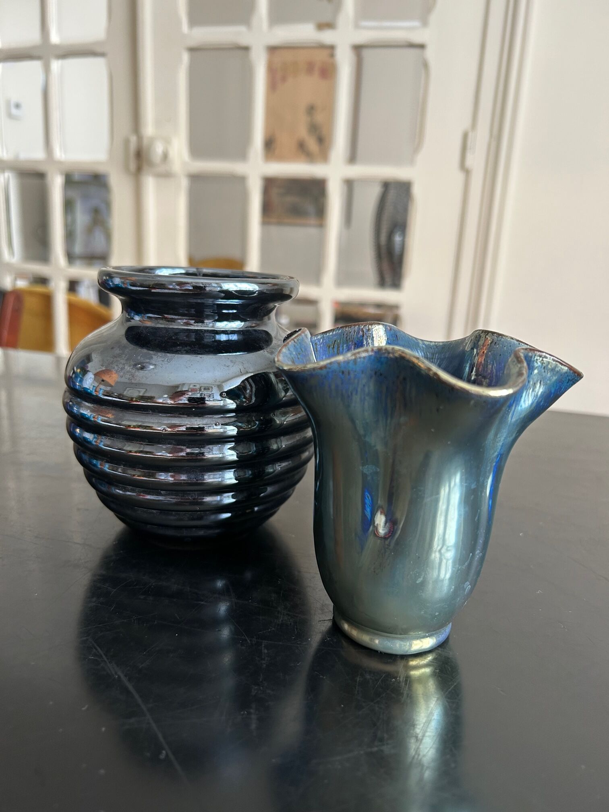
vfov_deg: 67.3
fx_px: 610
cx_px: 304
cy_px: 406
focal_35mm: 26
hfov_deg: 53.1
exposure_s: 1/121
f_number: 1.5
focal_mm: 5.7
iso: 125
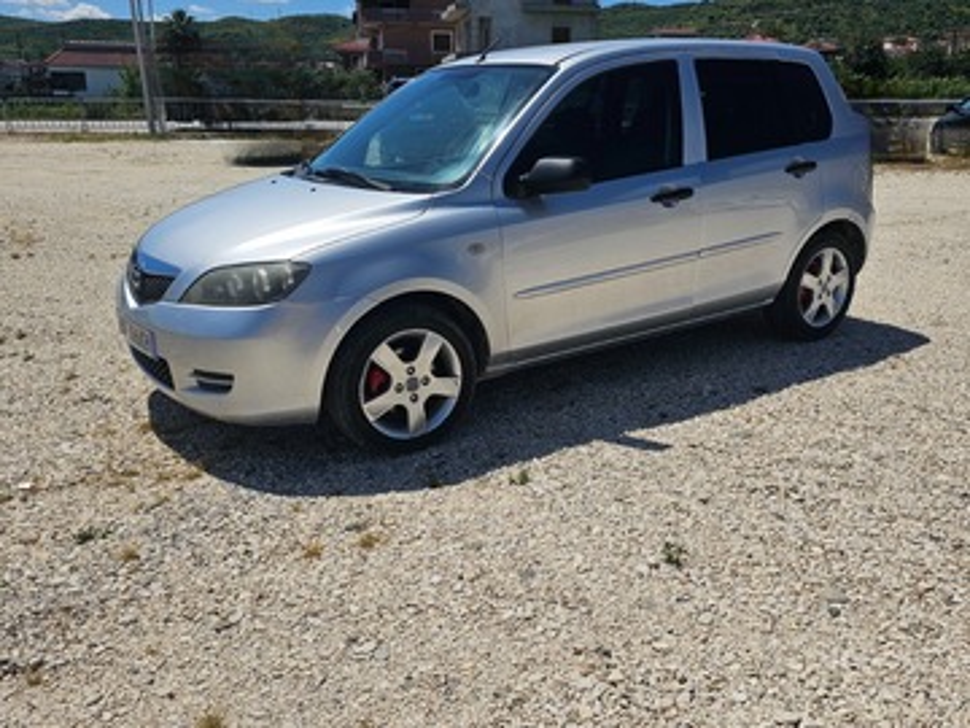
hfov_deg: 73.9
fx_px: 644
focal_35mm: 23
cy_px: 364
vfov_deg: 58.9
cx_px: 485
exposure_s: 1/2000
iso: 10
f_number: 1.7
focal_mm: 6.3
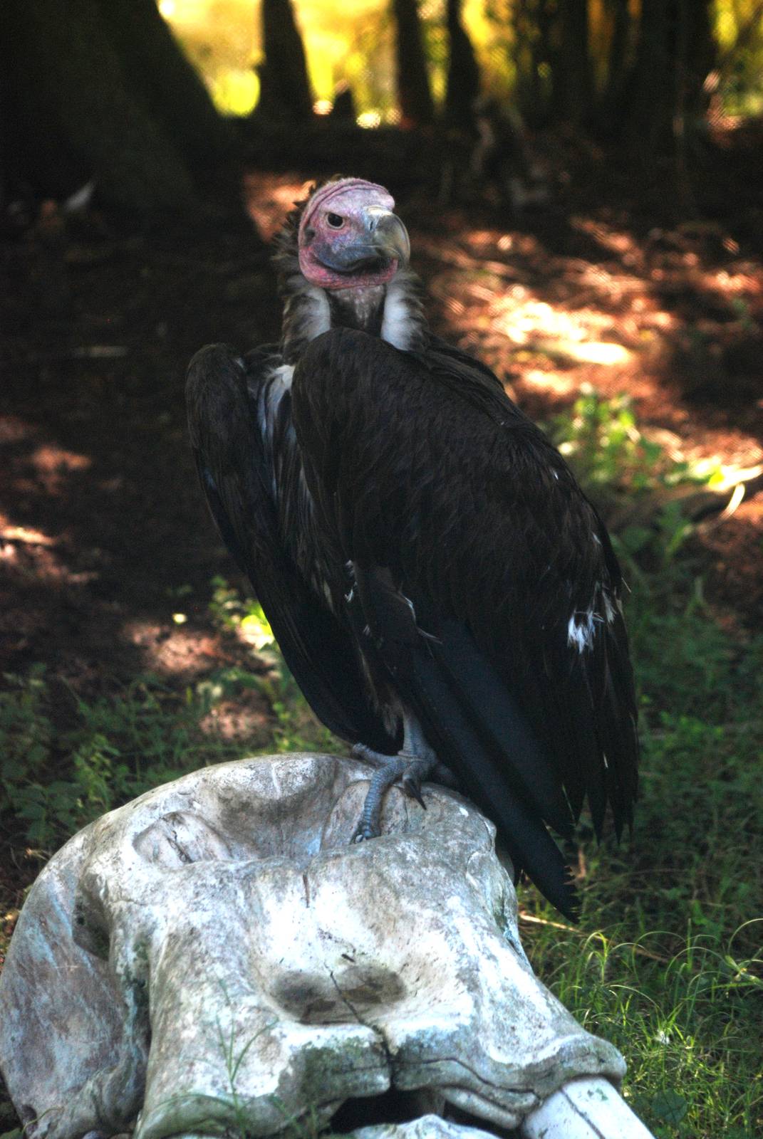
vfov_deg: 11.4
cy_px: 570
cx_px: 382
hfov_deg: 7.7
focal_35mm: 180
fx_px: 5706
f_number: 4
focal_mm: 120
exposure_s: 1/160
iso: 400
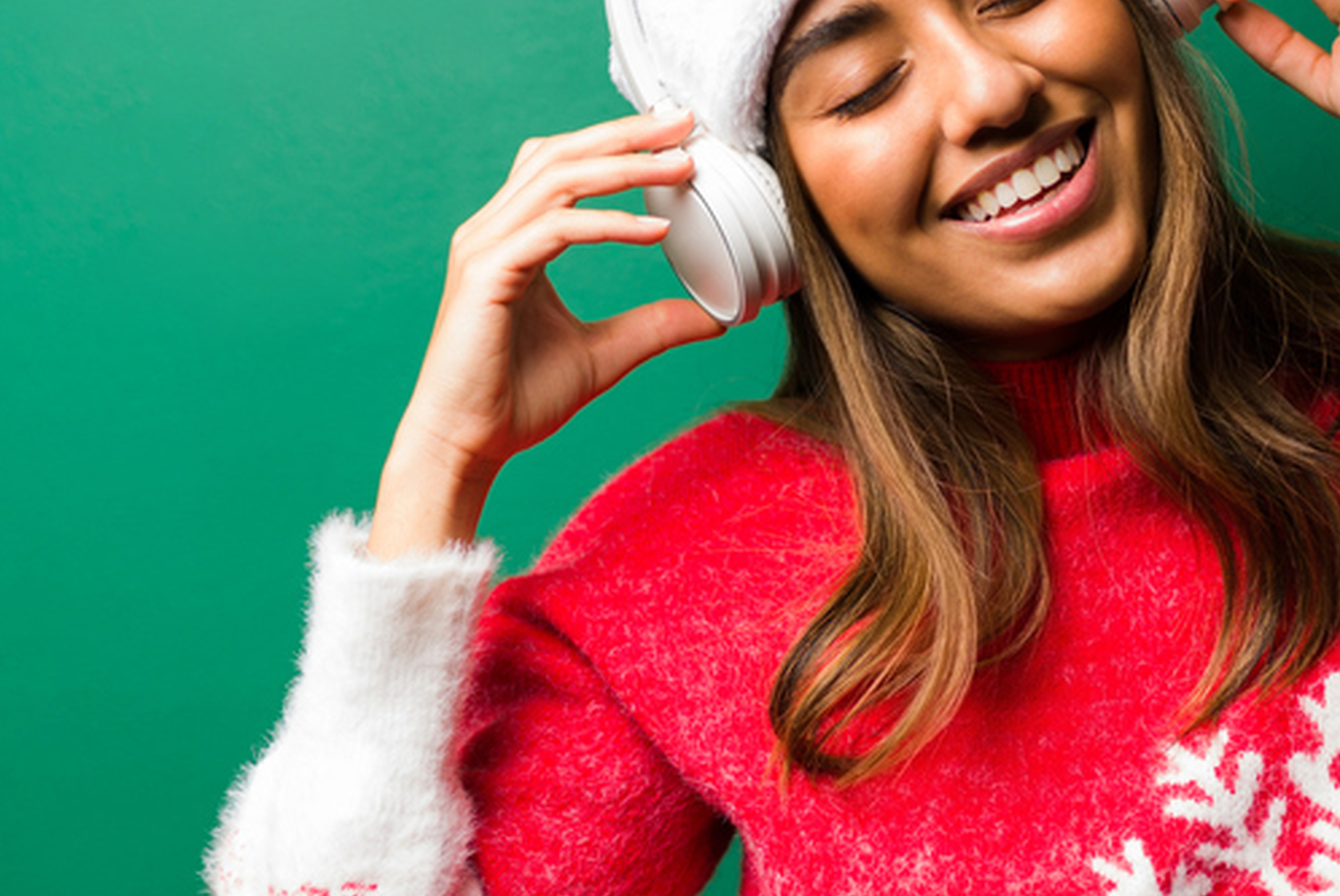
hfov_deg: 22.7
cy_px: 700
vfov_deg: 15.5
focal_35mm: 88
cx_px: 1110
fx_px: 3278
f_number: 1.8
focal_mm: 35
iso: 50
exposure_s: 1/250
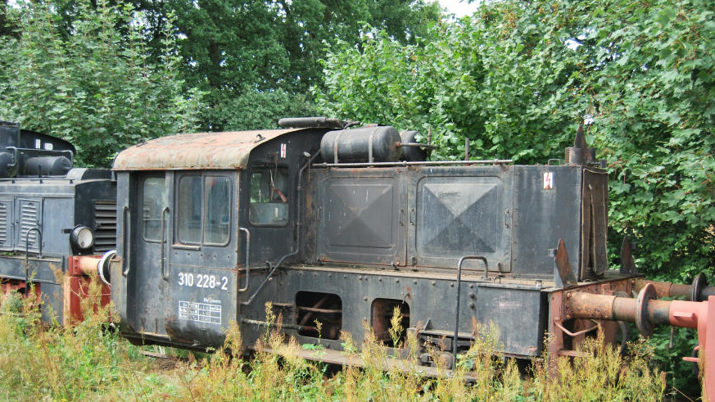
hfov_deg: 48.4
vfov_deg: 28.3
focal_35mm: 42
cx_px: 363
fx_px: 796
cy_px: 243
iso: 200
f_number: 4.2
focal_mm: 26
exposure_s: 1/250
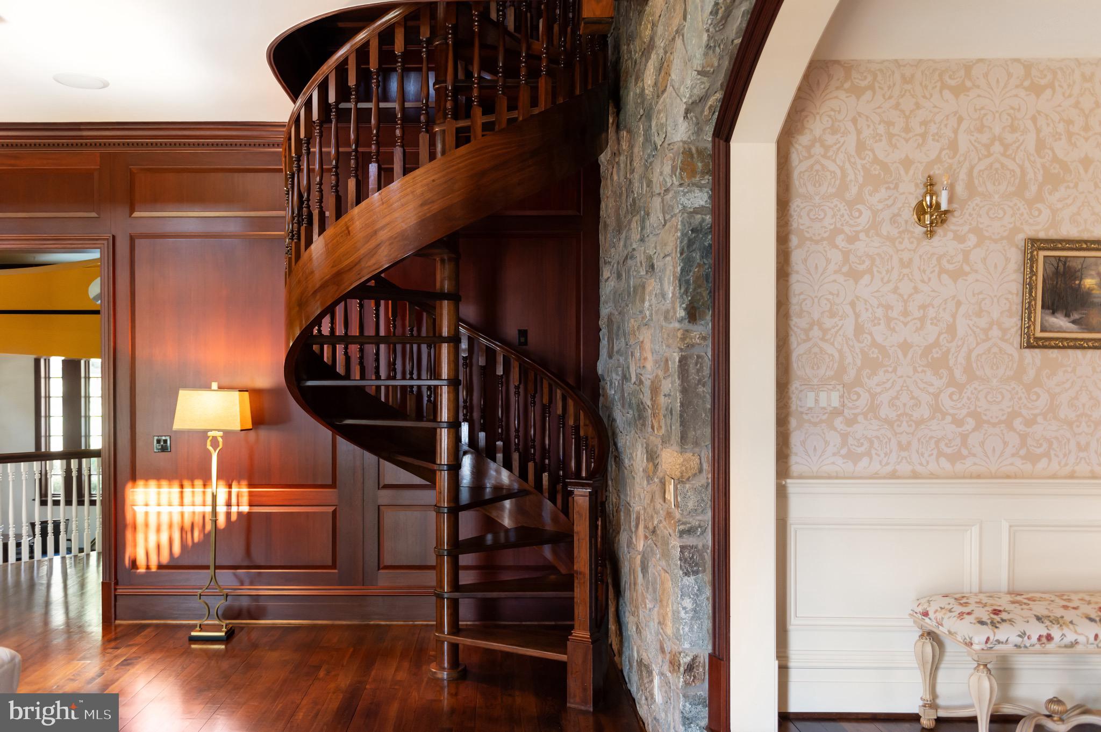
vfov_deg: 44.9
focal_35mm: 29
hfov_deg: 63.7
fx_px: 886
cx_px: 550
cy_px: 366
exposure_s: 1/100
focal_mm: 29
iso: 800
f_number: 2.8
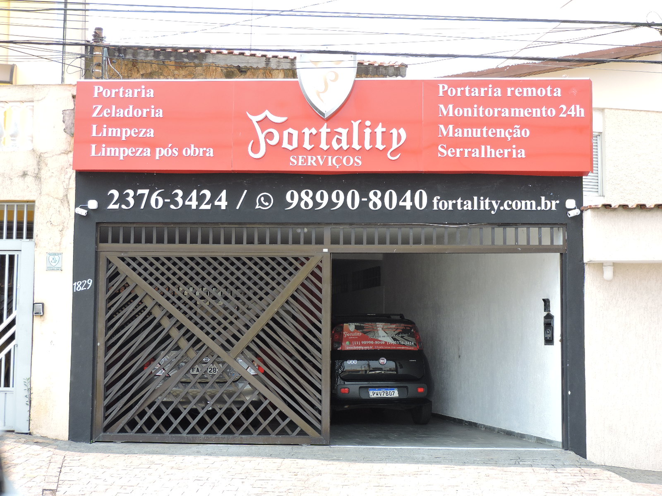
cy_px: 248
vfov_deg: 26.6
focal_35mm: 55
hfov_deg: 34.9
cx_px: 331
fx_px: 1052
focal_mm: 9.8
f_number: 3.7
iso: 100
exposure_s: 1/125
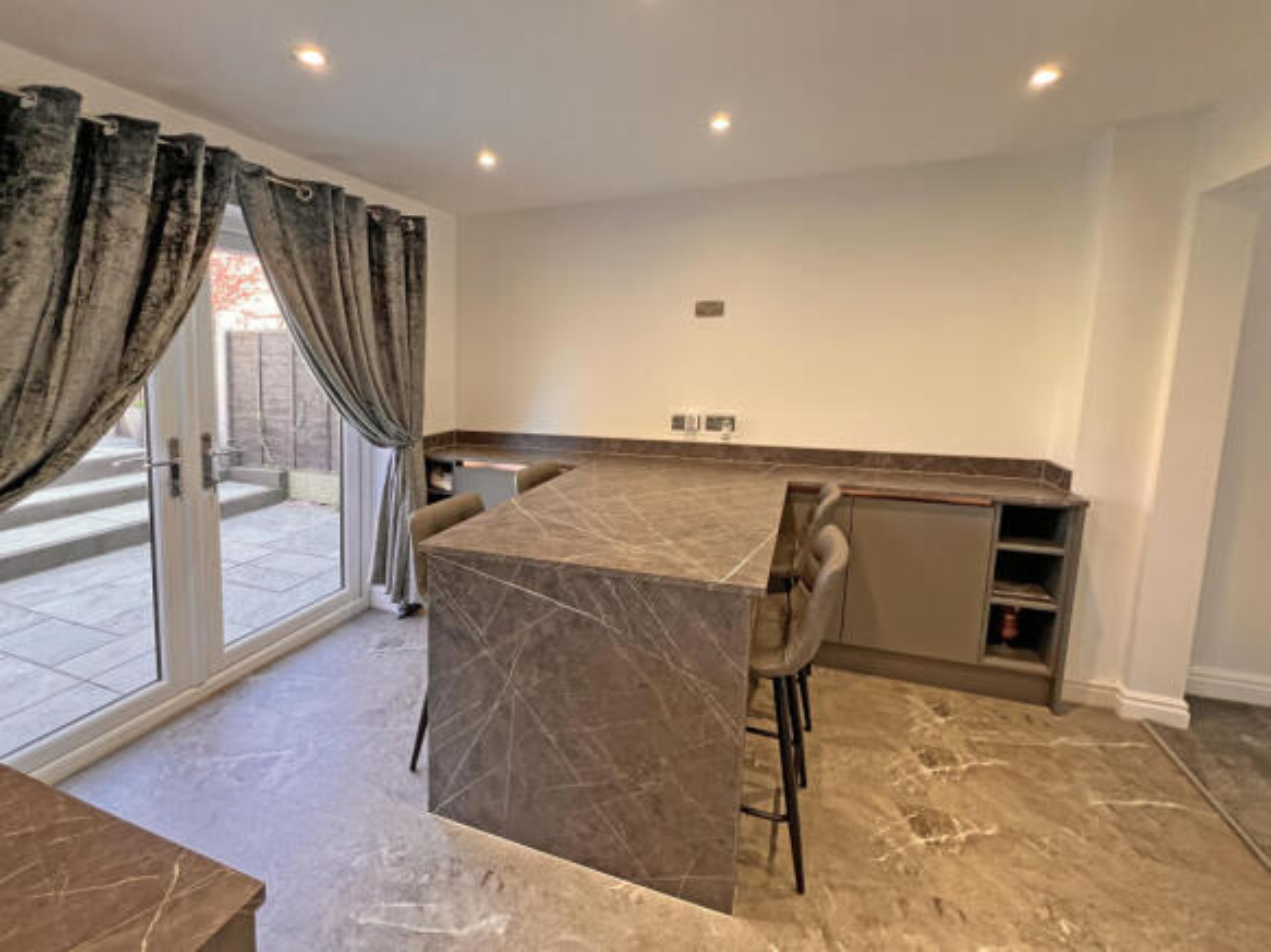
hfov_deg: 106.2
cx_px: 636
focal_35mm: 13
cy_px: 476
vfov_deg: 89.9
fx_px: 477
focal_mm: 1.57
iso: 250
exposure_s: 1/99
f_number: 1.8
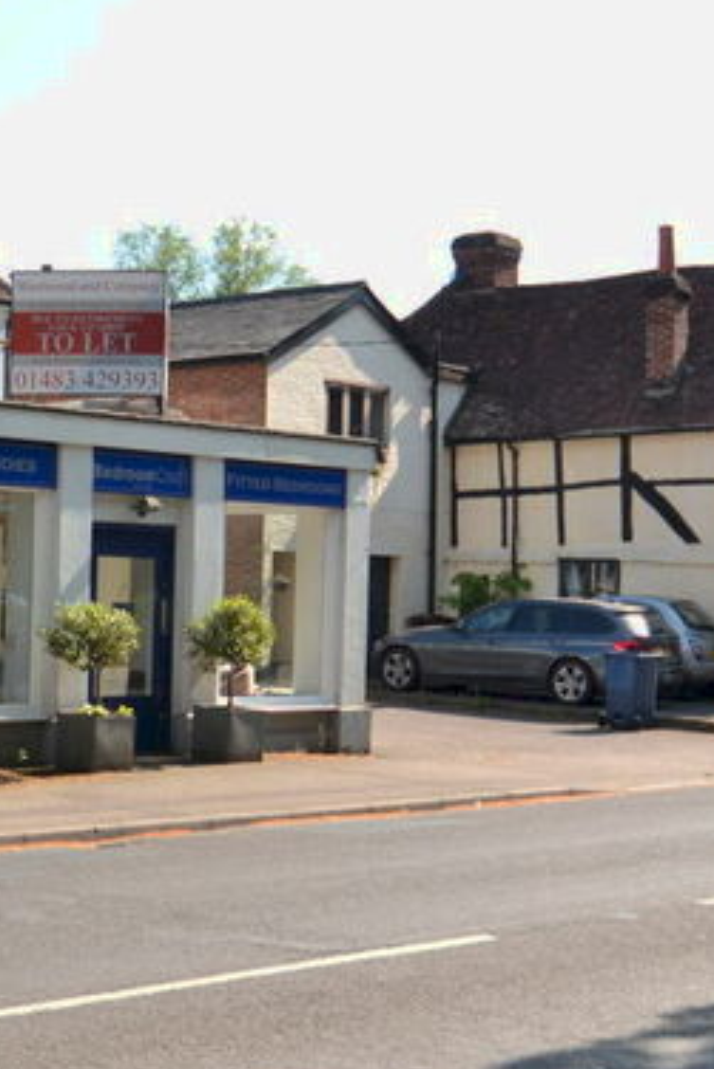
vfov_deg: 30.0
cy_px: 587
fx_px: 1991
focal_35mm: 67
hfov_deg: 19.9
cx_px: 63
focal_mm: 24
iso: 100
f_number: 6.3
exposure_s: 1/200
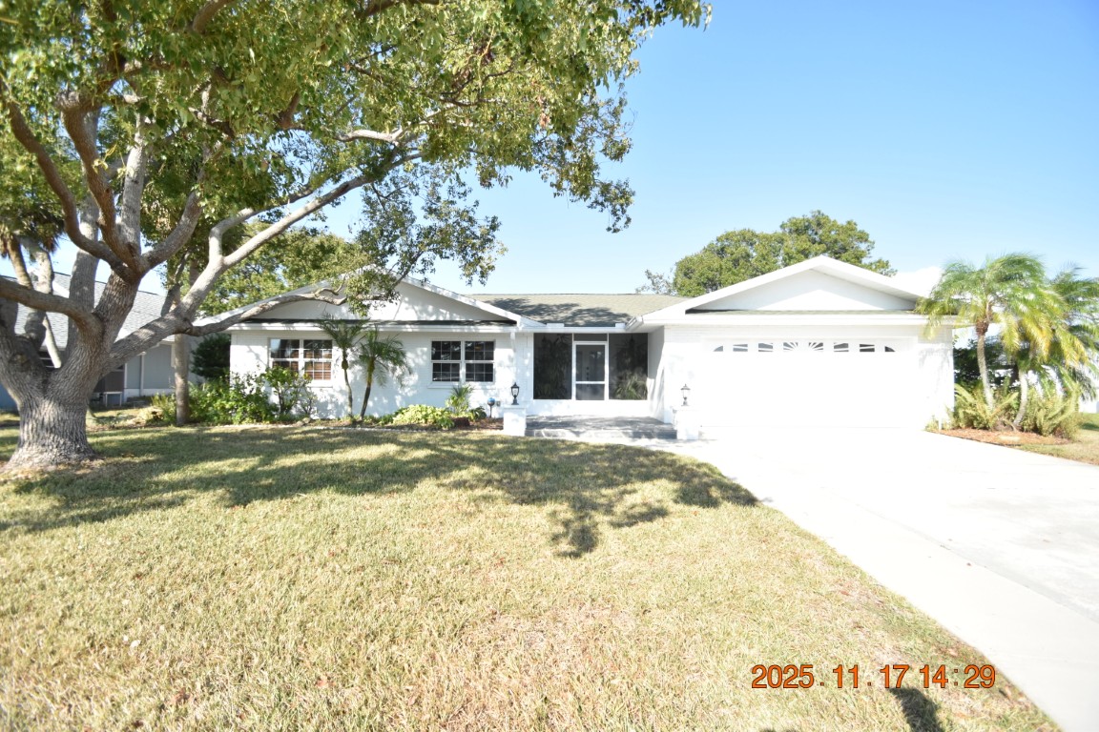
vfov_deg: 77.3
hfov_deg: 100.4
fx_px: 458
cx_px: 550
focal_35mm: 15
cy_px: 366
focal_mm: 10
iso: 800
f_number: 3.5
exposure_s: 1/3000
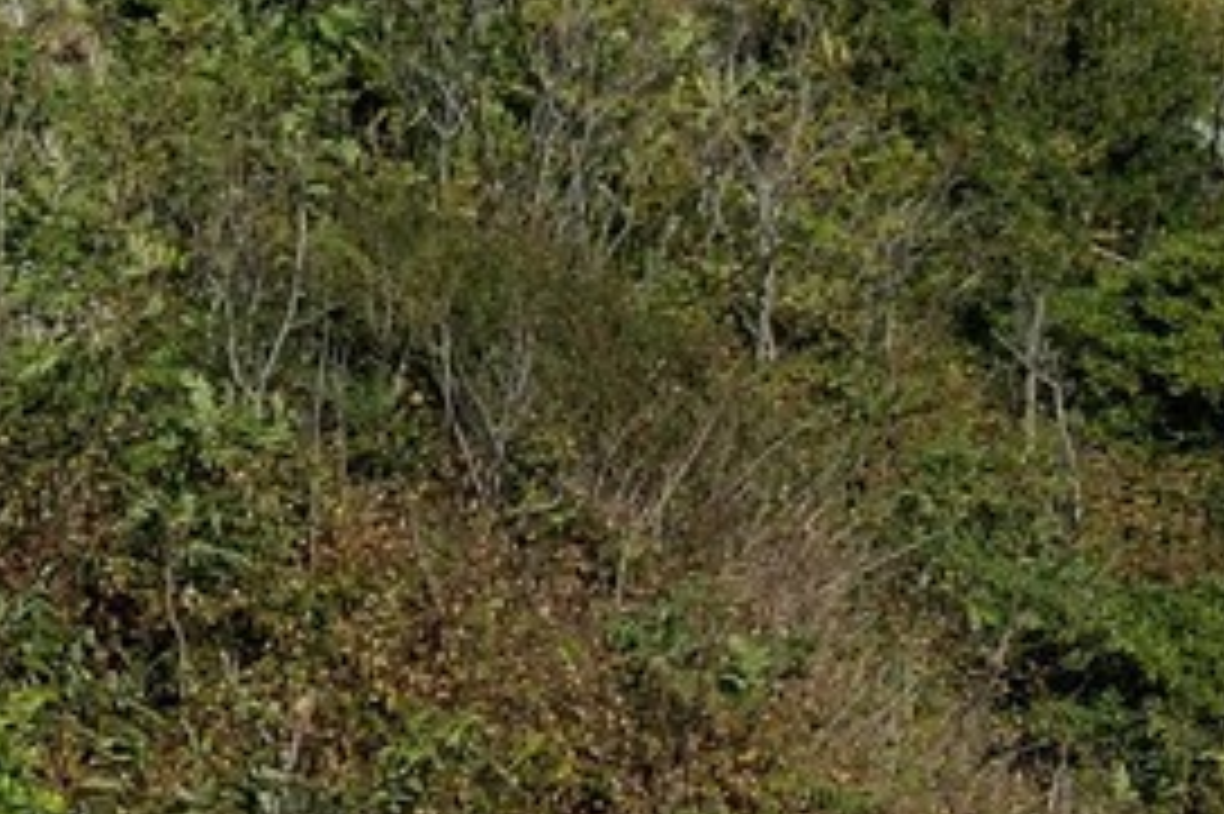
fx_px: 9582
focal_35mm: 282
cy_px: -522
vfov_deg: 4.8
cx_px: -2246
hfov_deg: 6.7
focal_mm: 48
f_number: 16
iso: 200
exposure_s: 1/160
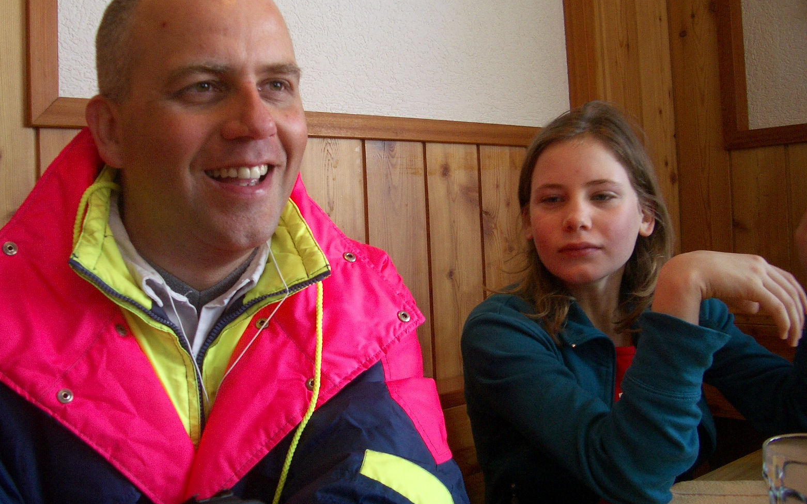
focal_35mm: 38
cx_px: 397
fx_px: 836
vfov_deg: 33.5
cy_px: 207
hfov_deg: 51.5
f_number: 2.6
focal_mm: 5.8
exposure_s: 1/80
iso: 100
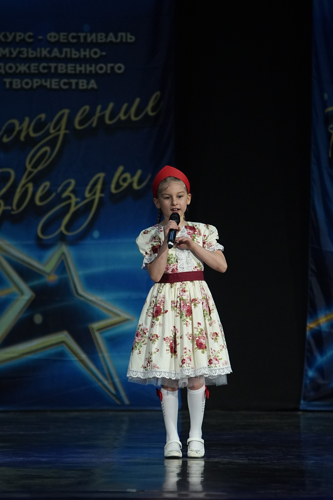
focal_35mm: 300
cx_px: 166
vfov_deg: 6.9
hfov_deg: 4.6
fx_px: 4162
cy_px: 250
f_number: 2.8
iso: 2500
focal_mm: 200
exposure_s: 1/800
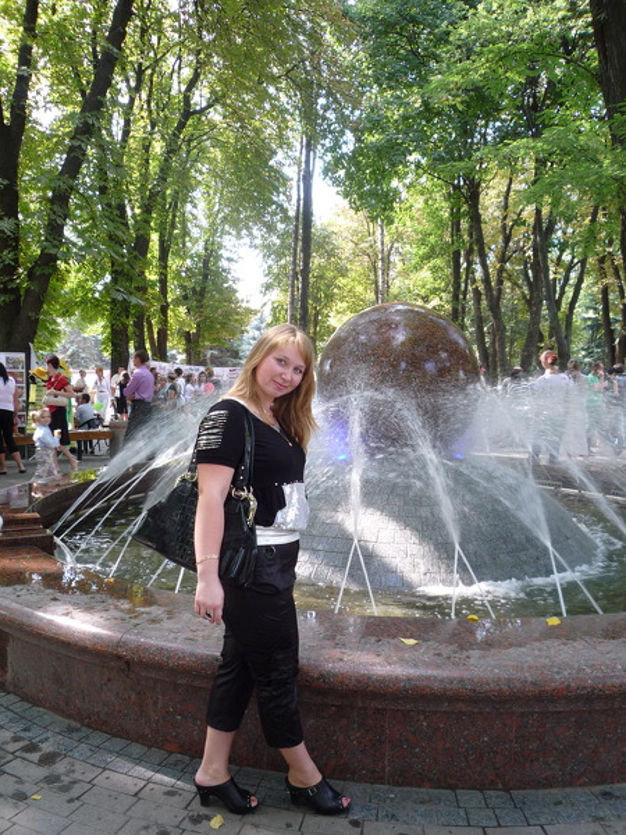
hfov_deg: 46.8
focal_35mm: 30
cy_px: 418
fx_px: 723
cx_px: 313
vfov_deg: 60.0
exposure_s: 1/50
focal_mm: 5.2
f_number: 3.3
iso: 100
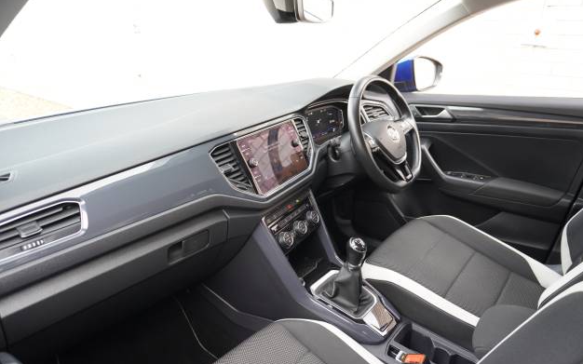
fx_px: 397
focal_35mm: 25
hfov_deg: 72.5
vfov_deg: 49.2
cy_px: 195
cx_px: 297
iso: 800
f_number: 4
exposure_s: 1/60
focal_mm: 16
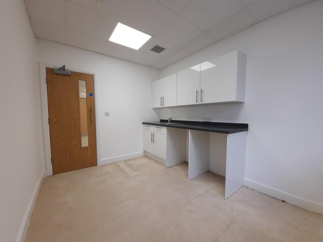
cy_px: 121
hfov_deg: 106.2
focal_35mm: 13
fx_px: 121
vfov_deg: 89.9
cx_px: 162
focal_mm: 1.74
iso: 64
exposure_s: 1/50
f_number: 2.2
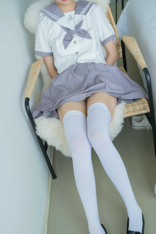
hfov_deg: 31.1
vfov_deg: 45.2
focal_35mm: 43
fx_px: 280
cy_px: 140
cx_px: 95
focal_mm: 23
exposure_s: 1/80
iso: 160
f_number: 3.6
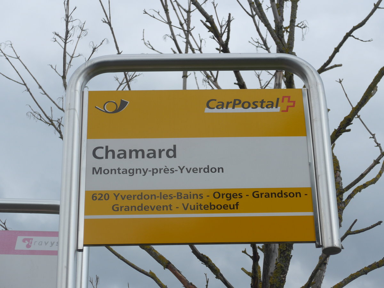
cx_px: 192
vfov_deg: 14.4
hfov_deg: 19.1
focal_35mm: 103
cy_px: 144
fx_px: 1143
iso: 80
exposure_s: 1/400
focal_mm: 20.4
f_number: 4.8
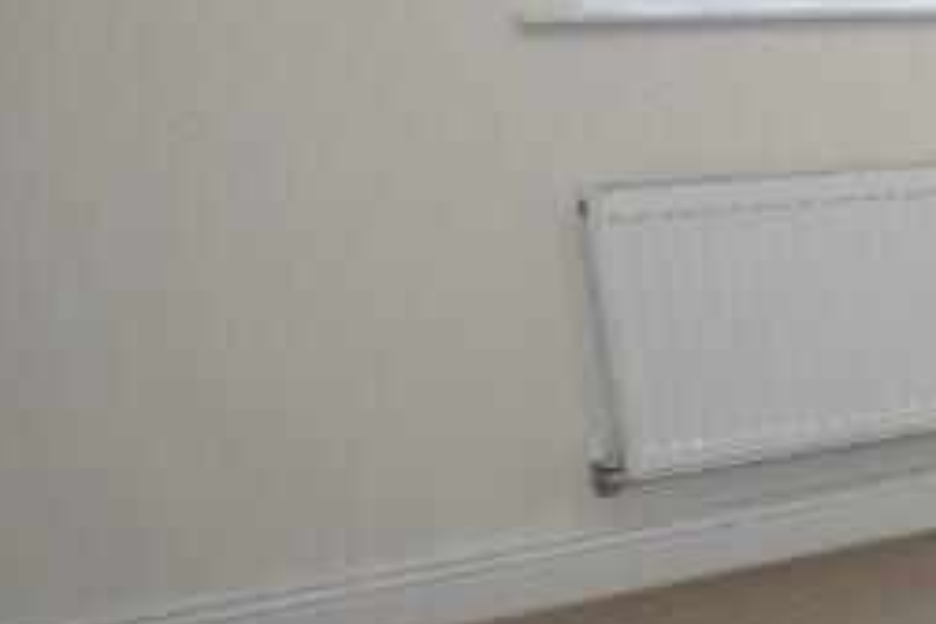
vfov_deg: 22.2
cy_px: 370
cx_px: 1653
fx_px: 1586
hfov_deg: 21.9
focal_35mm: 61
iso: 1600
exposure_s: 1/160
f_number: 4
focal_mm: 10
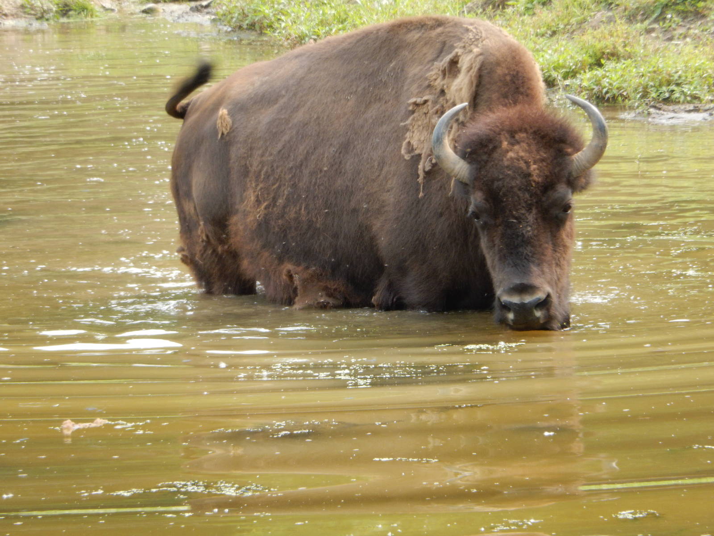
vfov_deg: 2.7
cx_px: 357
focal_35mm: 550
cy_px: 268
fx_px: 11344
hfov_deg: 3.6
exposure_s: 1/125
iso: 220
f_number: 6.3
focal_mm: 99
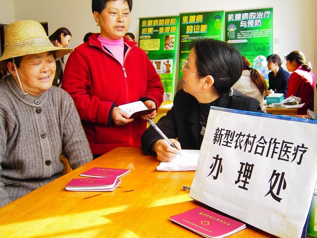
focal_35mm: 37
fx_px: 339
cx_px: 154
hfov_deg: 50.1
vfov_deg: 38.7
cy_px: 117
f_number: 2.8
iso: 100
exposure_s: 1/40
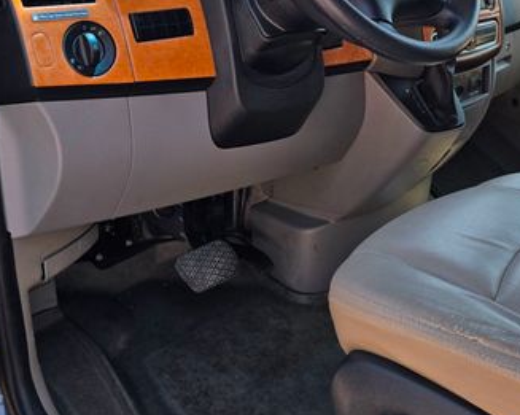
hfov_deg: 41.8
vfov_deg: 33.7
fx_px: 677
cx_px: 312
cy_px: 126
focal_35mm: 44
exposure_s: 1/1361
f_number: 1.7
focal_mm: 6.3
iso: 80
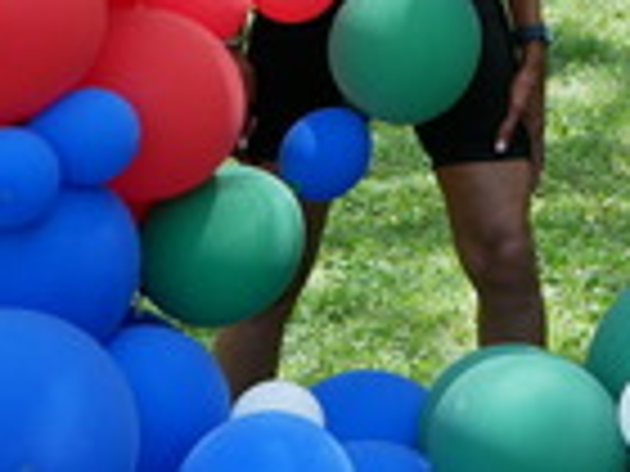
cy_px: -229
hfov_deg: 13.6
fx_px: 2512
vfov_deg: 10.4
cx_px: 873
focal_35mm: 138
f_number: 4.5
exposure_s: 1/160
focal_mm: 17
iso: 200
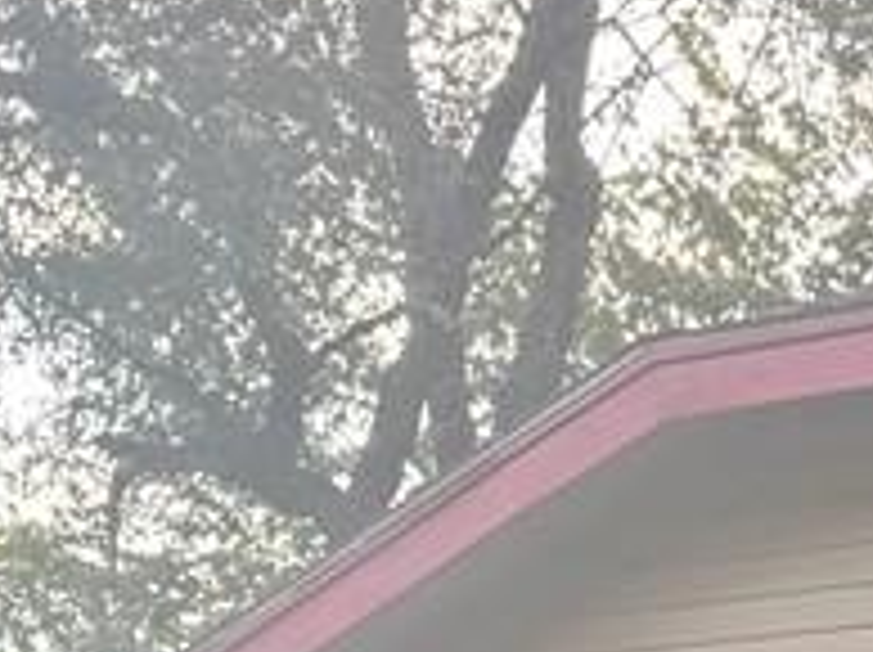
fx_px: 3199
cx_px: 1233
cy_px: 1443
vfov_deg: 10.4
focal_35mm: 127
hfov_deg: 14.7
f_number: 1.78
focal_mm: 6.76
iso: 80
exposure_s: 1/358
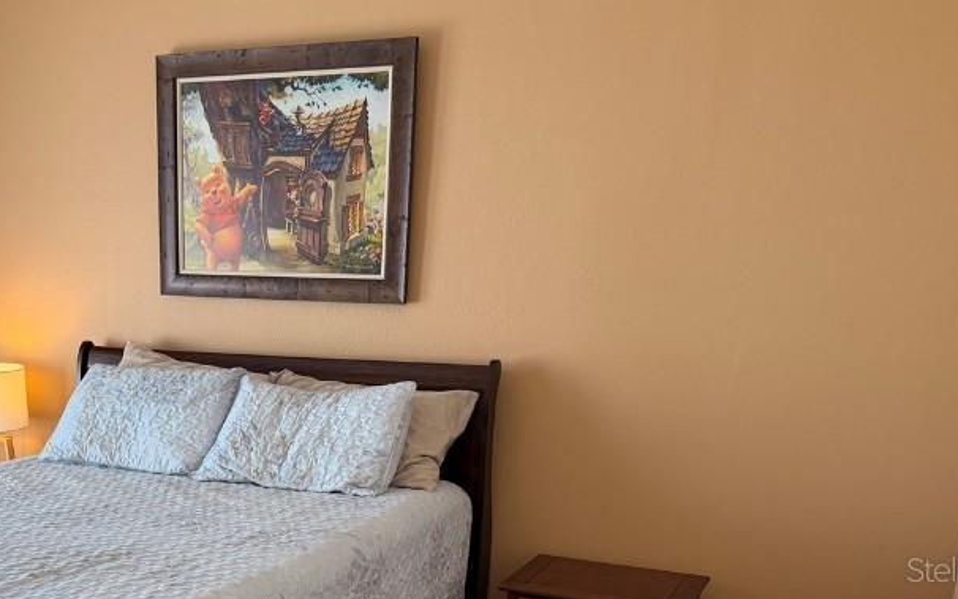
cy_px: 569
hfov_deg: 44.7
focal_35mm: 43
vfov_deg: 28.4
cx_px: 247
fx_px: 1123
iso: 200
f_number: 1.78
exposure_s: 1/230
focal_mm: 6.76
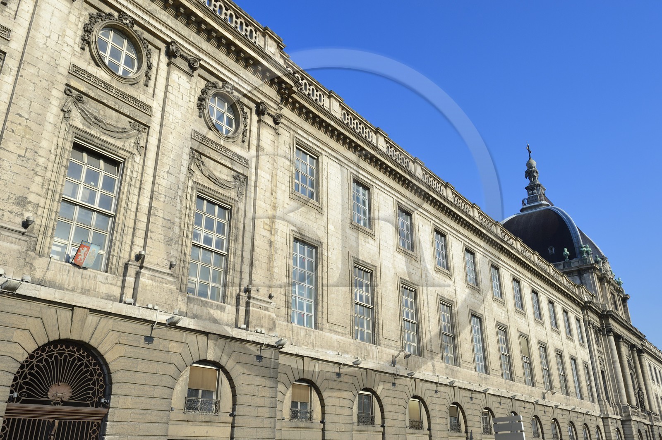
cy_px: 220
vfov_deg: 42.3
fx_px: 570
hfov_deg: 60.3
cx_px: 331
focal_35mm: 31
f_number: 16
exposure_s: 1/160
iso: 200
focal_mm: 31
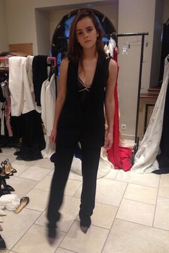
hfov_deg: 37.9
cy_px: 126
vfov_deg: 54.4
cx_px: 79
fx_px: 246
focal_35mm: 35
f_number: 2.4
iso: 200
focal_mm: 4.12
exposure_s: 1/20
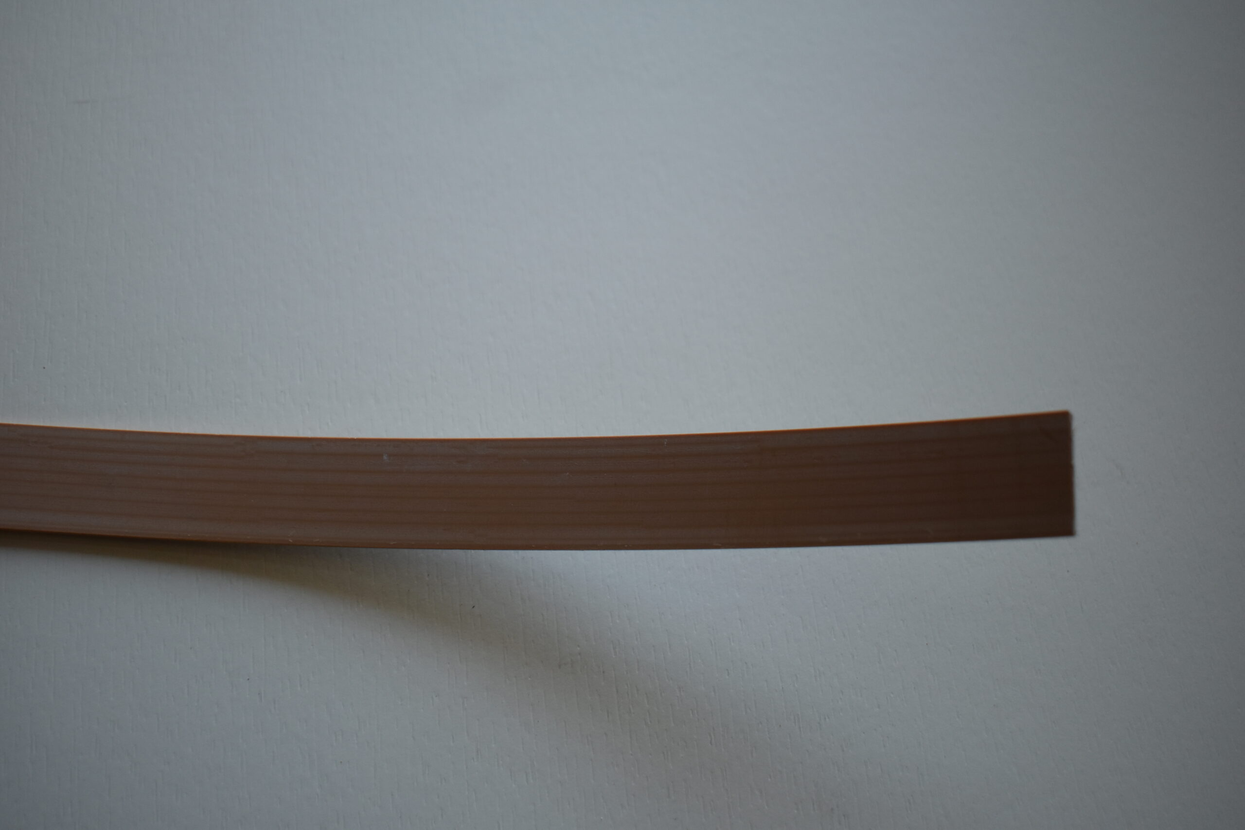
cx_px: 622
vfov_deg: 31.9
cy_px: 415
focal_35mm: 42
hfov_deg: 46.4
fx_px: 1452
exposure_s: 1/250
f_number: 4.2
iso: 640
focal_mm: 28
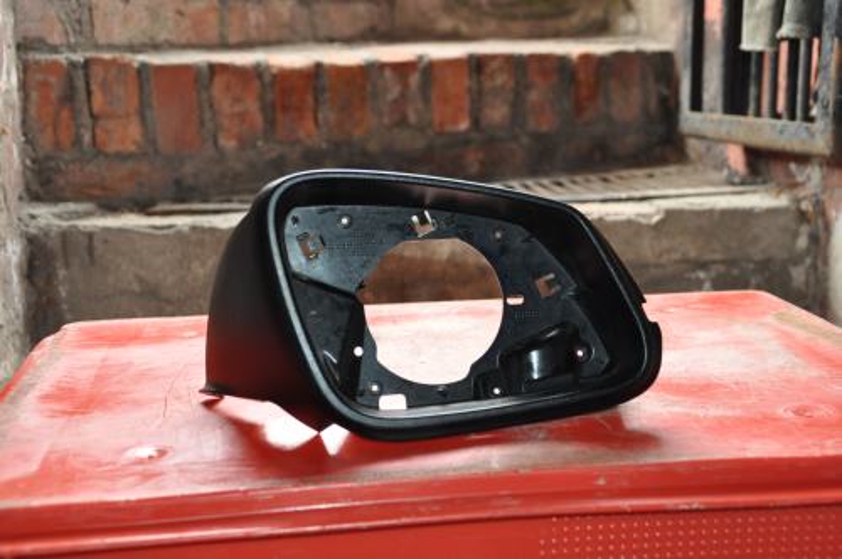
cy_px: 280
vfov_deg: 26.4
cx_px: 421
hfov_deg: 38.9
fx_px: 1191
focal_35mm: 51
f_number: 4.2
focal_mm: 34
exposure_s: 1/125
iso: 800
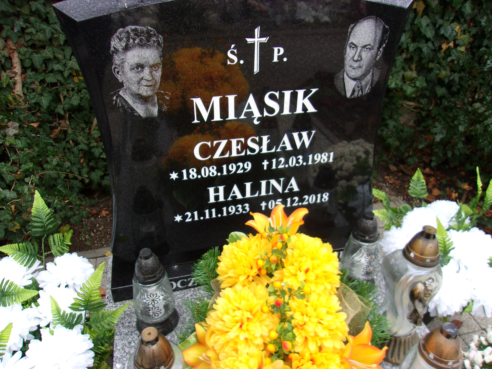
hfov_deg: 65.3
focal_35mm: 27
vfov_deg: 51.4
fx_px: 384
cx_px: 246
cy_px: 184
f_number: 3
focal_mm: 4.9
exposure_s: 1/50
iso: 80
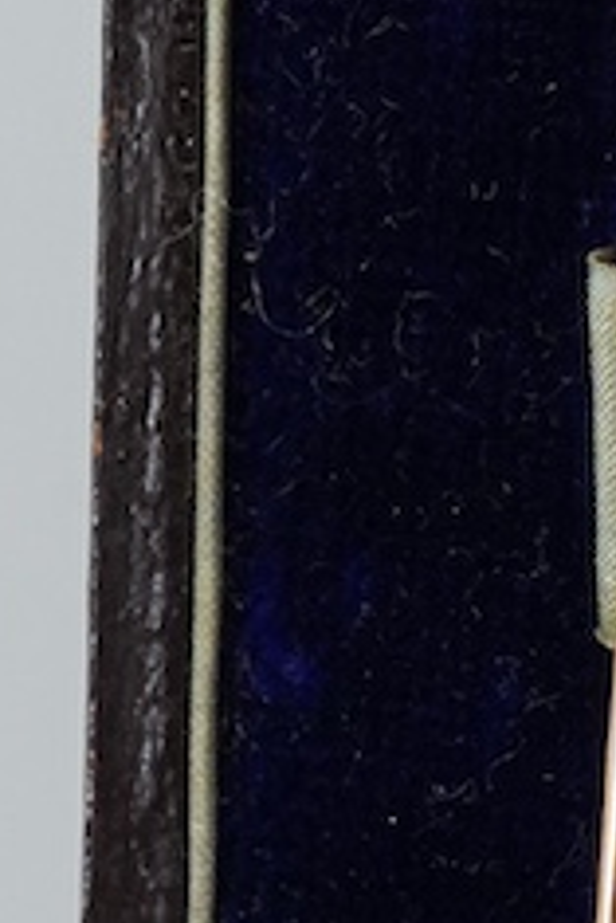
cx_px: 691
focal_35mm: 172
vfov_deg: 11.9
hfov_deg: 7.9
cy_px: 149
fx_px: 4408
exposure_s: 1/50
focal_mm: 30
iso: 2500
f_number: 16
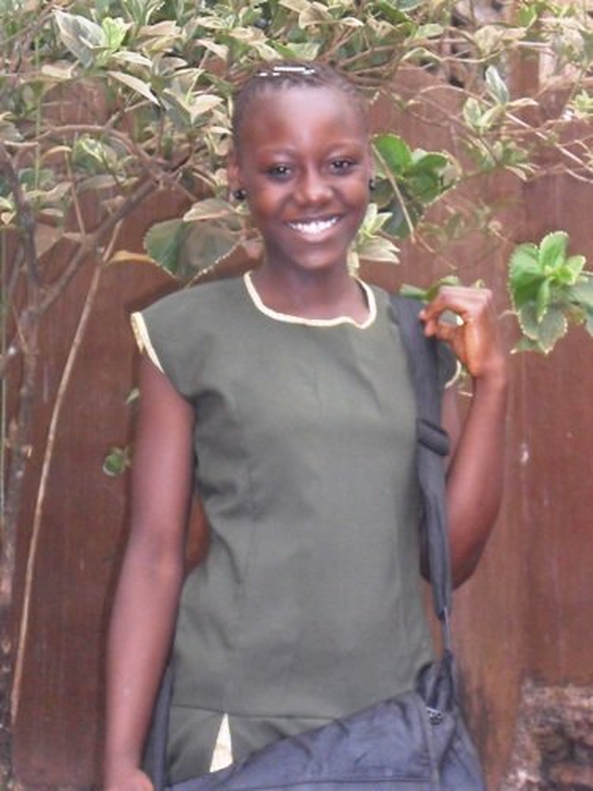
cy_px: 396
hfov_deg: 19.9
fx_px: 1690
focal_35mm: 74
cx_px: 296
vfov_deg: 26.3
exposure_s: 1/60
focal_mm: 13.2
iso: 400
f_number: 3.9
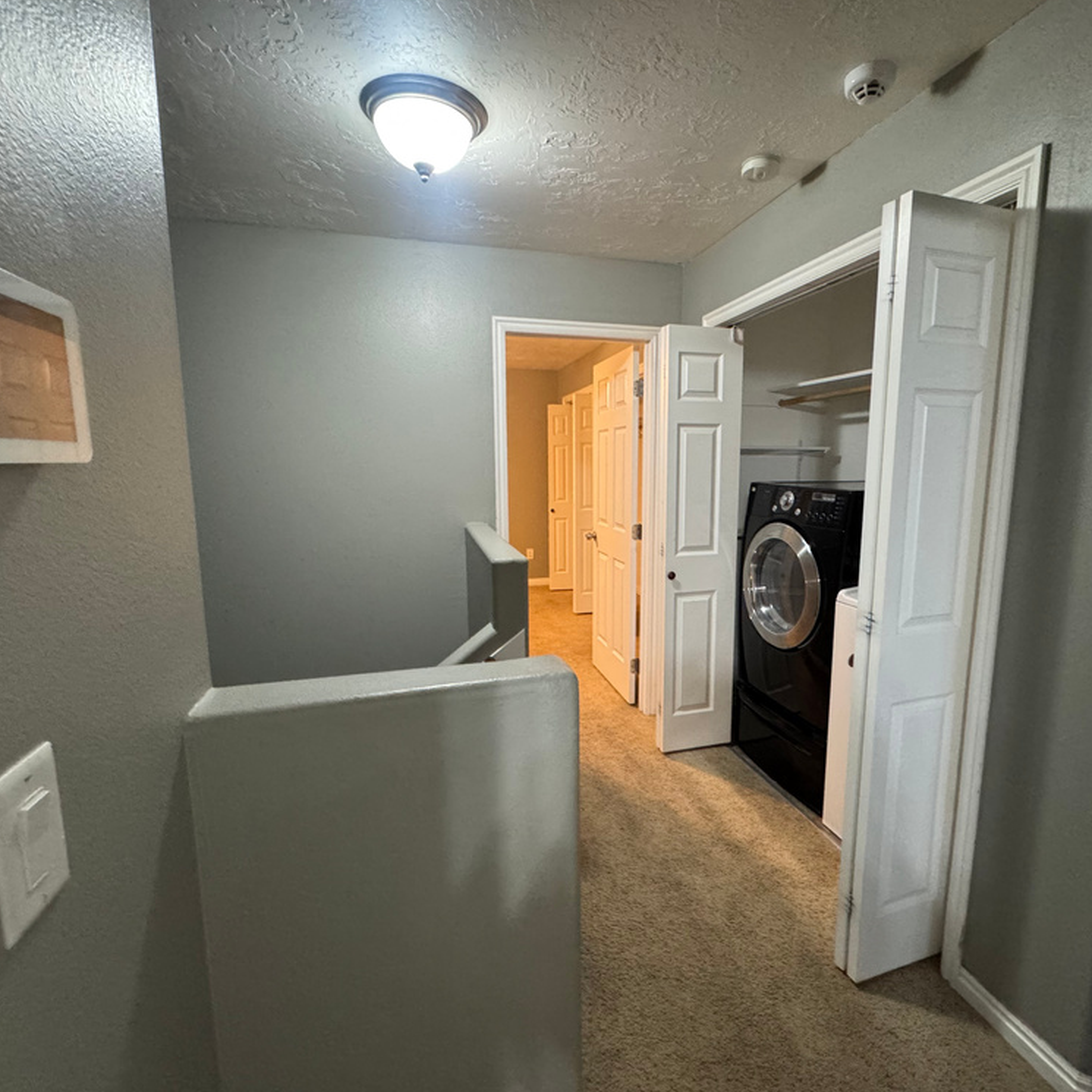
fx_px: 607
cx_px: 589
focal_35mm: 17
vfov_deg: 84.0
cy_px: 553
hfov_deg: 83.8
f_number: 2.2
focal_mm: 2.22
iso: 640
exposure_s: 1/60
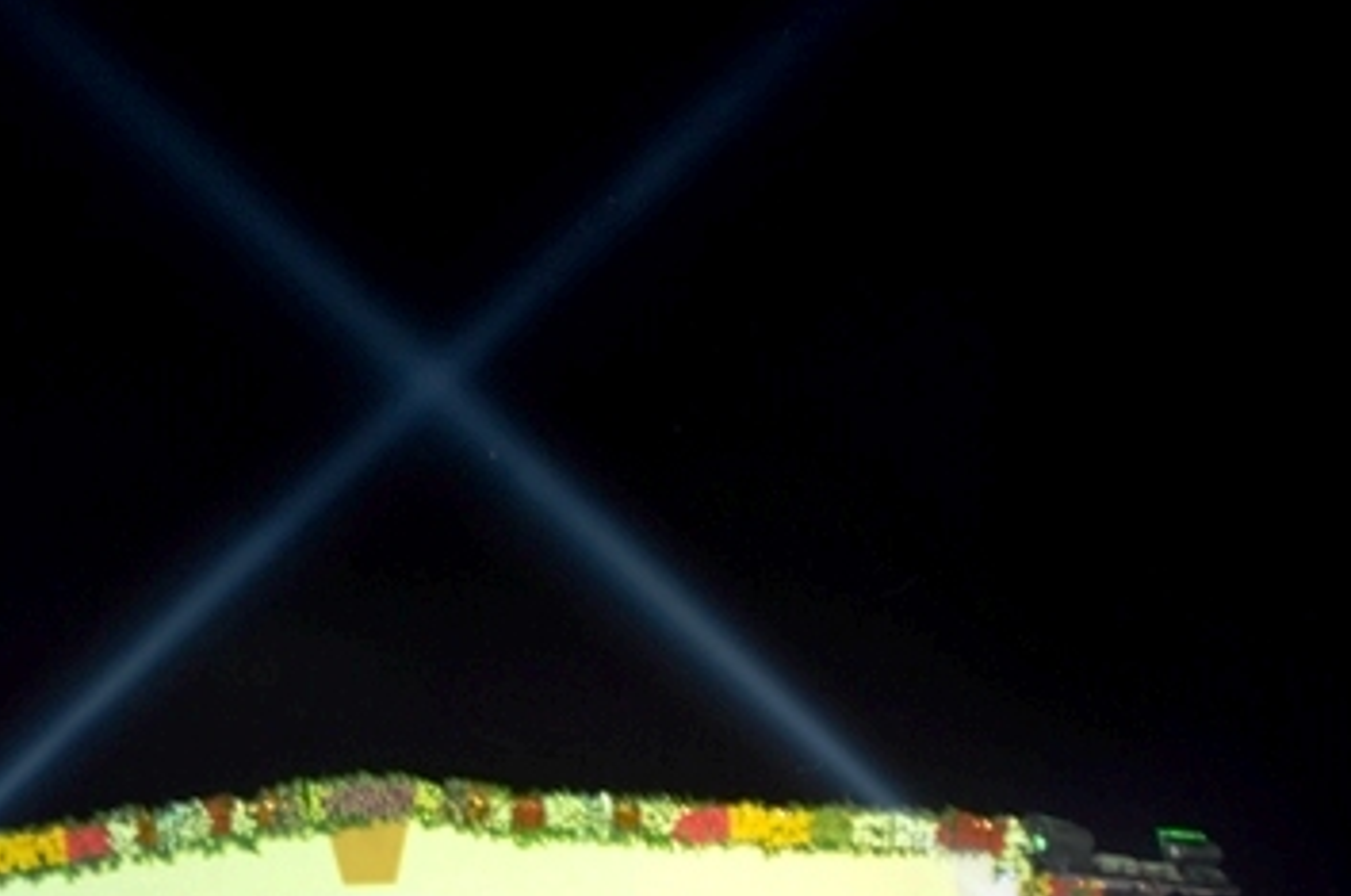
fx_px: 2544
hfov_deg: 29.1
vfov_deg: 19.7
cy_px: 735
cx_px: 260
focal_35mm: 68
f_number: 3.8
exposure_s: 1/6
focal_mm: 25
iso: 320
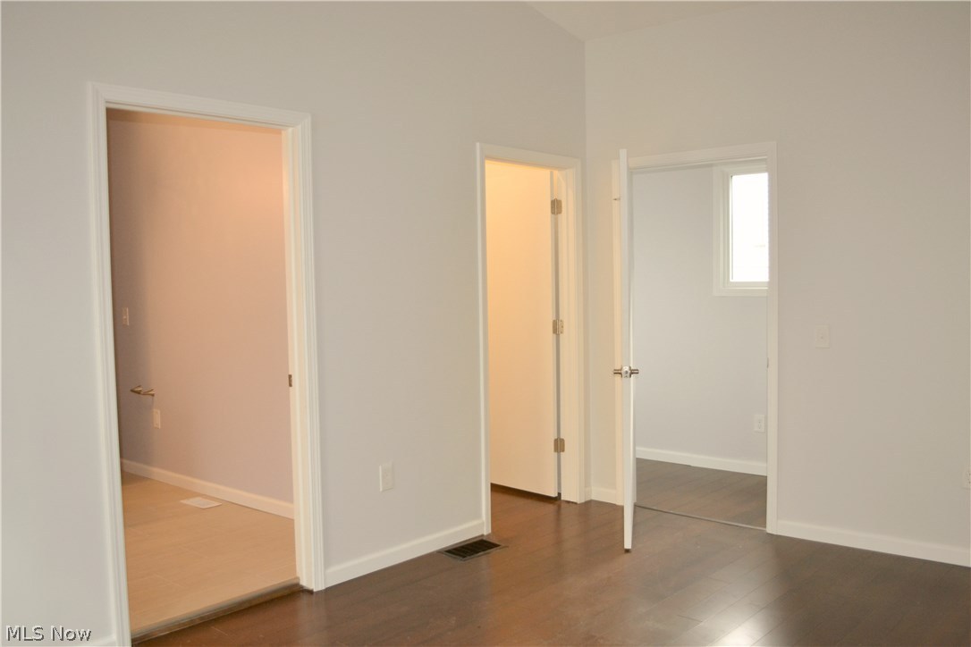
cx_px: 486
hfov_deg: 57.2
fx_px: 890
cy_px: 324
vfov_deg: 40.0
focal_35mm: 33
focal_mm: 22
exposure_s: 1/60
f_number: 4.5
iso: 1100
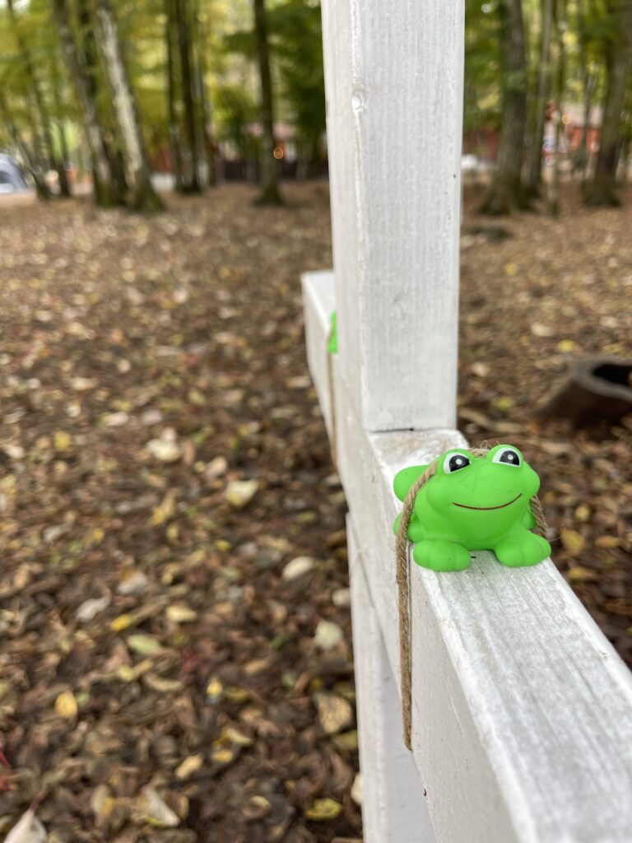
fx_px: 633
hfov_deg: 53.1
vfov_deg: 67.3
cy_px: 422
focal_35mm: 26
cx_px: 316
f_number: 1.6
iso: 40
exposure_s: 1/121
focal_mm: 5.1
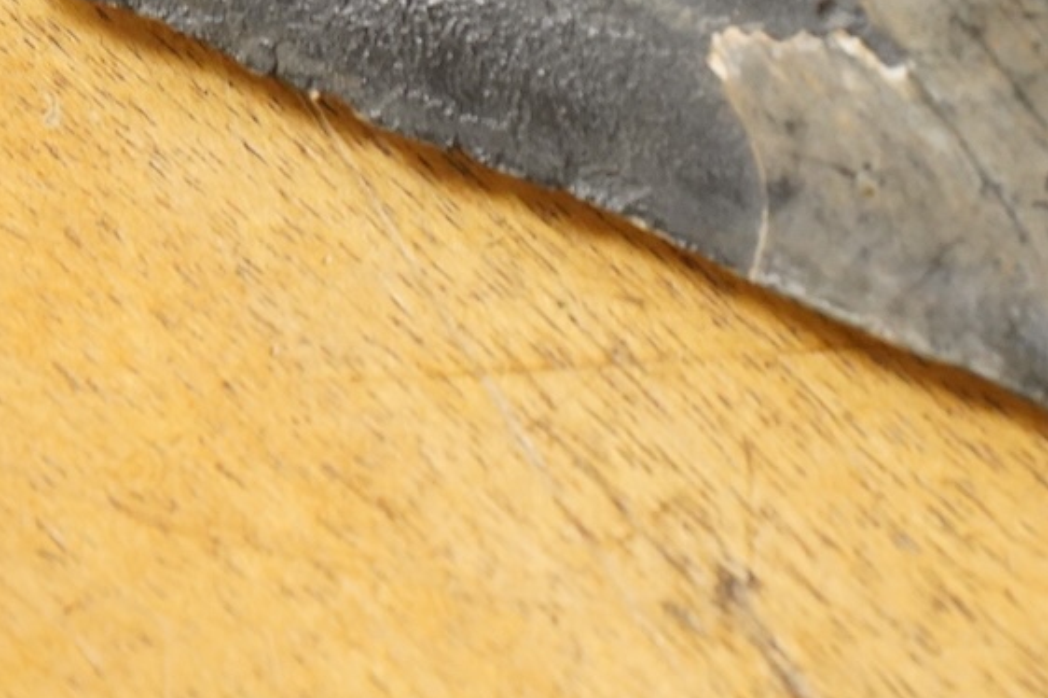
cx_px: 902
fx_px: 6226
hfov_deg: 9.6
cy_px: -169
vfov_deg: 6.4
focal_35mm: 214
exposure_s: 1/60
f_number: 8
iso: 4000
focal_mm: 70
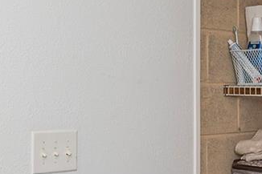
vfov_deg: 15.5
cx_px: 91
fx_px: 640
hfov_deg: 23.0
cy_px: 79
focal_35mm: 88
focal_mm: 14
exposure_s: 1/125
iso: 320
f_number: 7.1
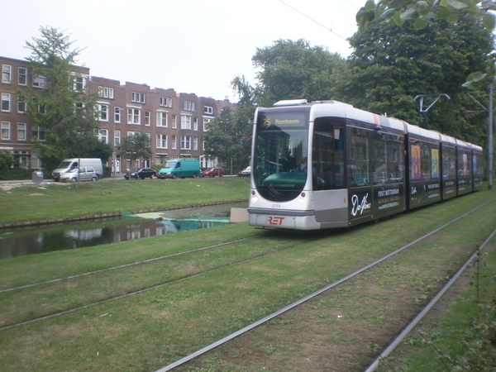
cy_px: 186
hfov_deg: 51.4
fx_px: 516
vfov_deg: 39.7
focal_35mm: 36
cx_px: 248
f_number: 4.6
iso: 100
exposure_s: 1/80
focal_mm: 6.3
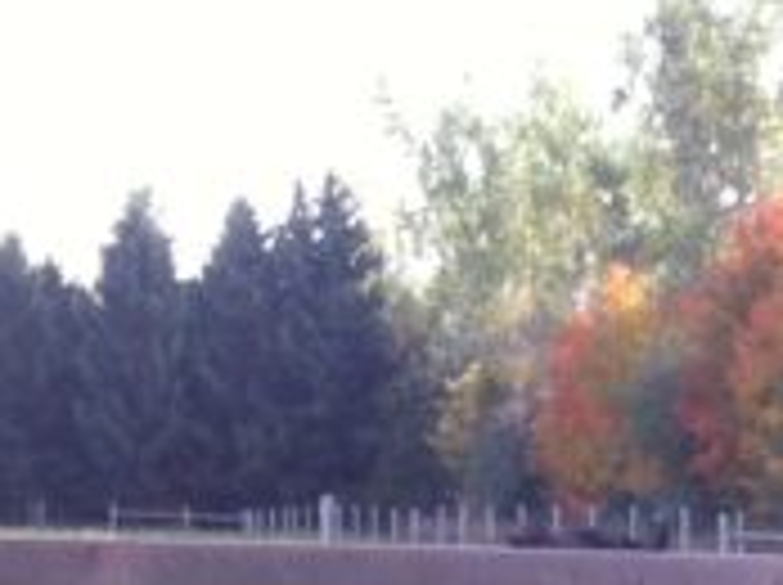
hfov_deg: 8.8
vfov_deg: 7.0
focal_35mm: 206
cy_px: 1096
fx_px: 4653
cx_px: 1832
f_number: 2.8
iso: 80
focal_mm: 3.85
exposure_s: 1/142
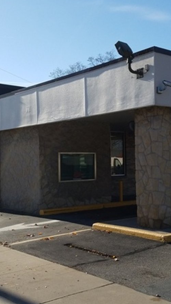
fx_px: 387
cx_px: 111
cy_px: 150
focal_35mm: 48
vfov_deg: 42.9
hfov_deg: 24.8
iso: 50
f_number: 1.7
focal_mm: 4.2
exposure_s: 1/2712
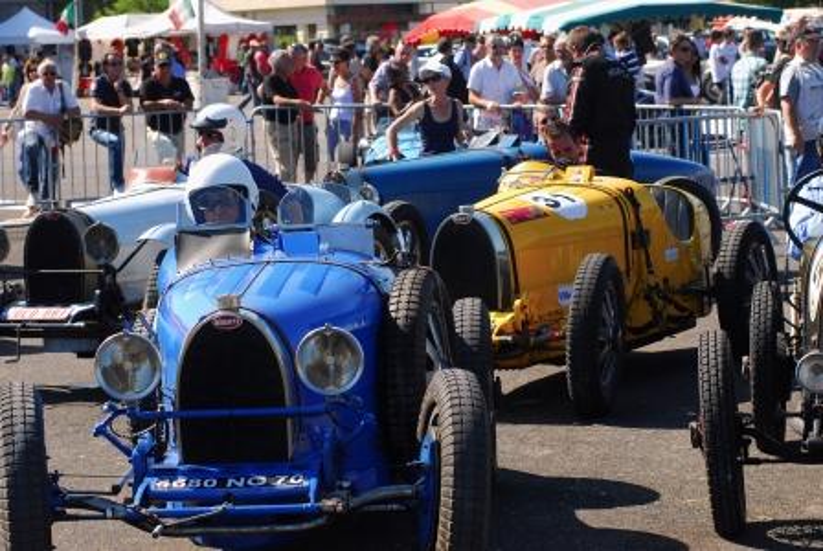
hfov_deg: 17.0
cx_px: 412
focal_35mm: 120
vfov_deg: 11.5
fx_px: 2747
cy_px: 276
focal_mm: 80
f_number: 8
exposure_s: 1/200
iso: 200
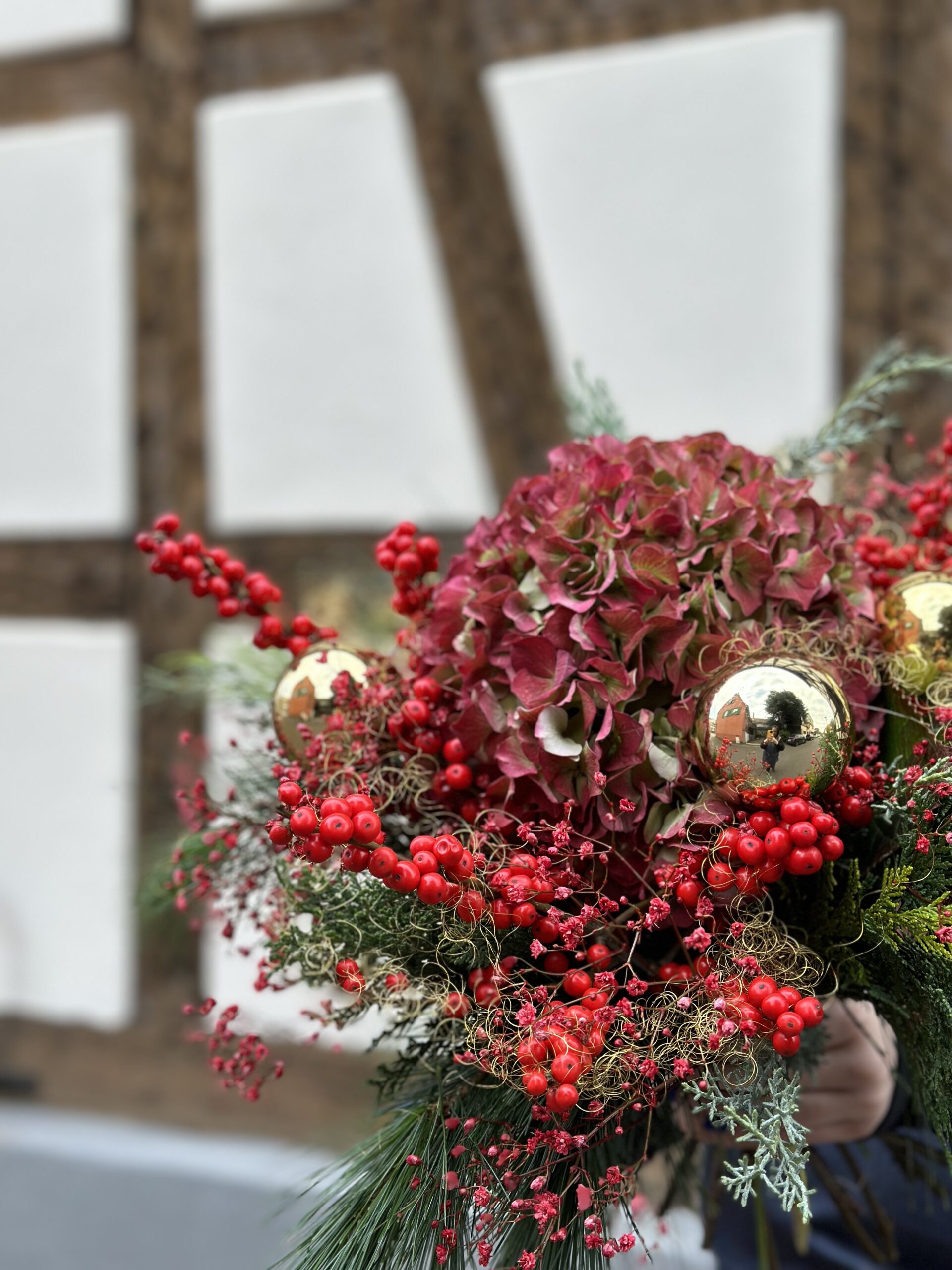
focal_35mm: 48
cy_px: 635
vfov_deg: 39.7
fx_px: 1760
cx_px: 476
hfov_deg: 30.3
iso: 80
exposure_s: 1/379
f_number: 1.78
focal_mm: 6.86
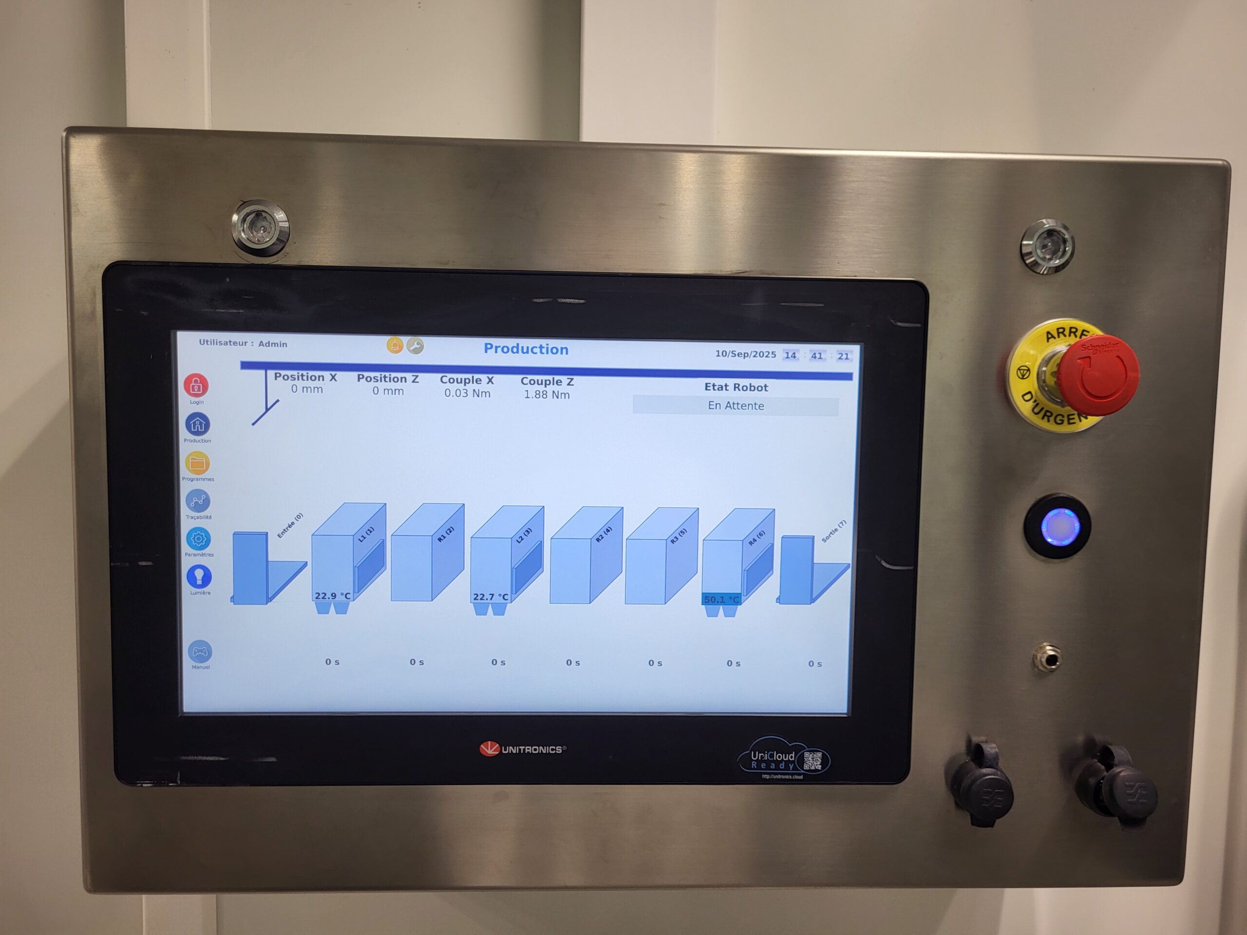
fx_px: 937
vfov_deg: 53.1
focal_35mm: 26
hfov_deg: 67.3
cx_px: 624
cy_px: 468
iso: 50
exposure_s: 1/100
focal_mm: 5.4
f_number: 1.8
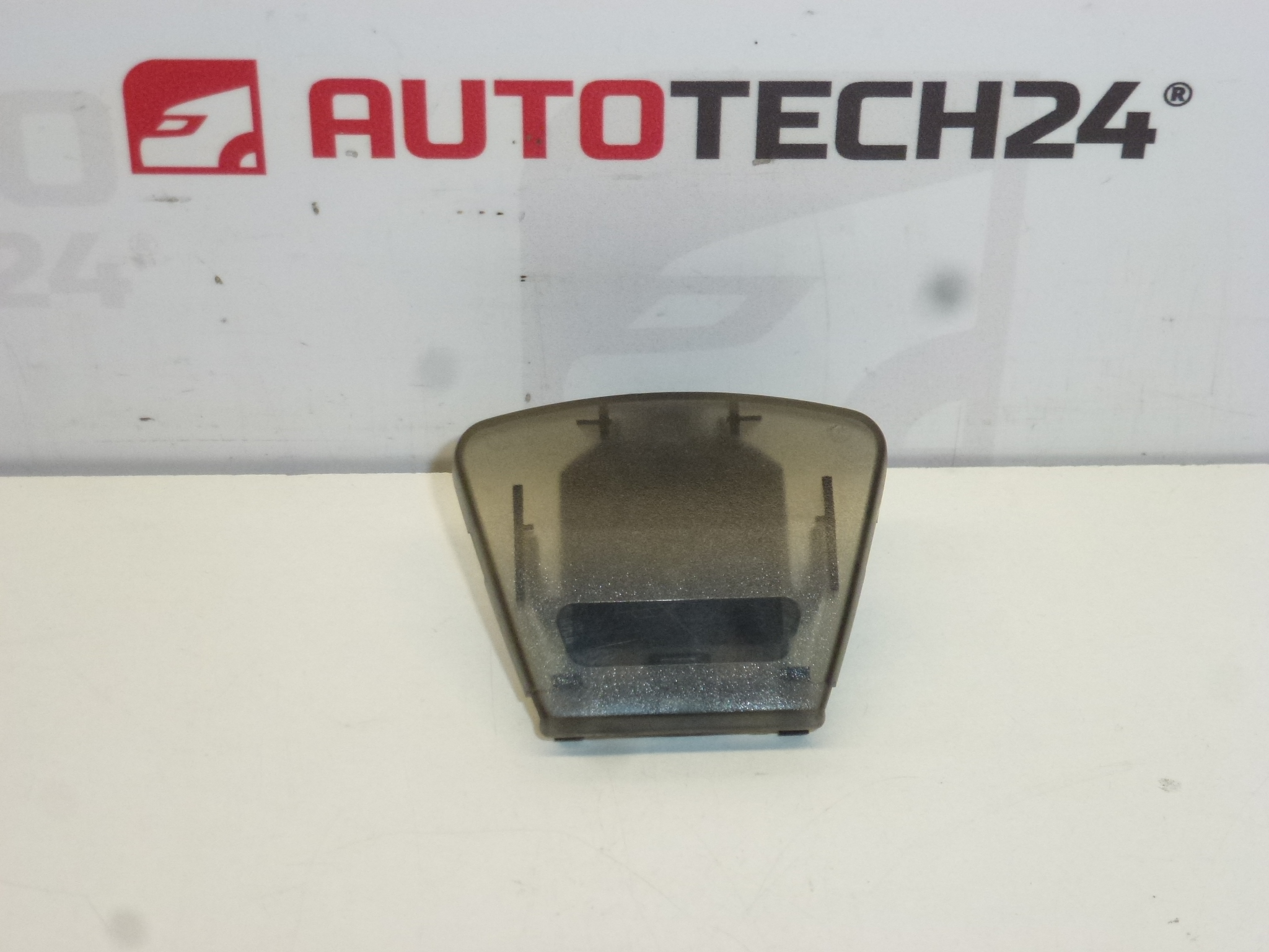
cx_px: 634
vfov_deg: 20.7
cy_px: 476
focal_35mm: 71
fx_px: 2603
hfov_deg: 27.4
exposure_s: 1/200
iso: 400
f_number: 4.7
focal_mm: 12.7
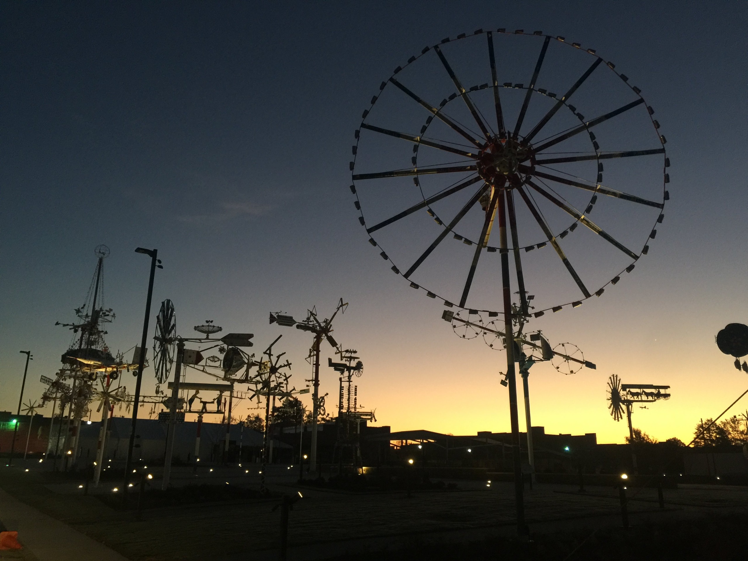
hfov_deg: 61.7
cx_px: 374
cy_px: 280
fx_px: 627
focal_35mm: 29
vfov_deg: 48.2
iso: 100
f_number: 2.2
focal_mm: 4.15
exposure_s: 1/15
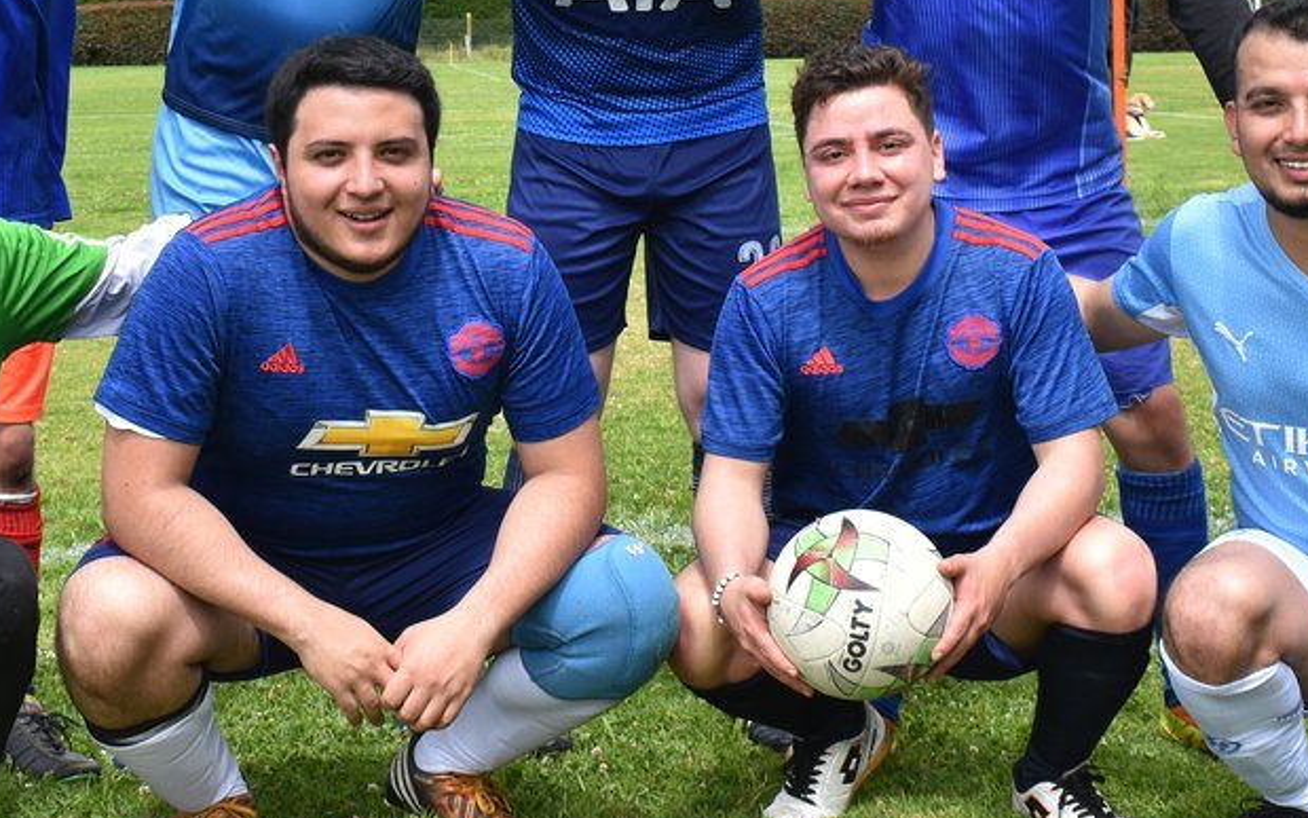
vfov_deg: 15.1
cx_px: 575
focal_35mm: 86
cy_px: 140
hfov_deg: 24.1
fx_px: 3066
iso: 200
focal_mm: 29
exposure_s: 1/500
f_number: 8
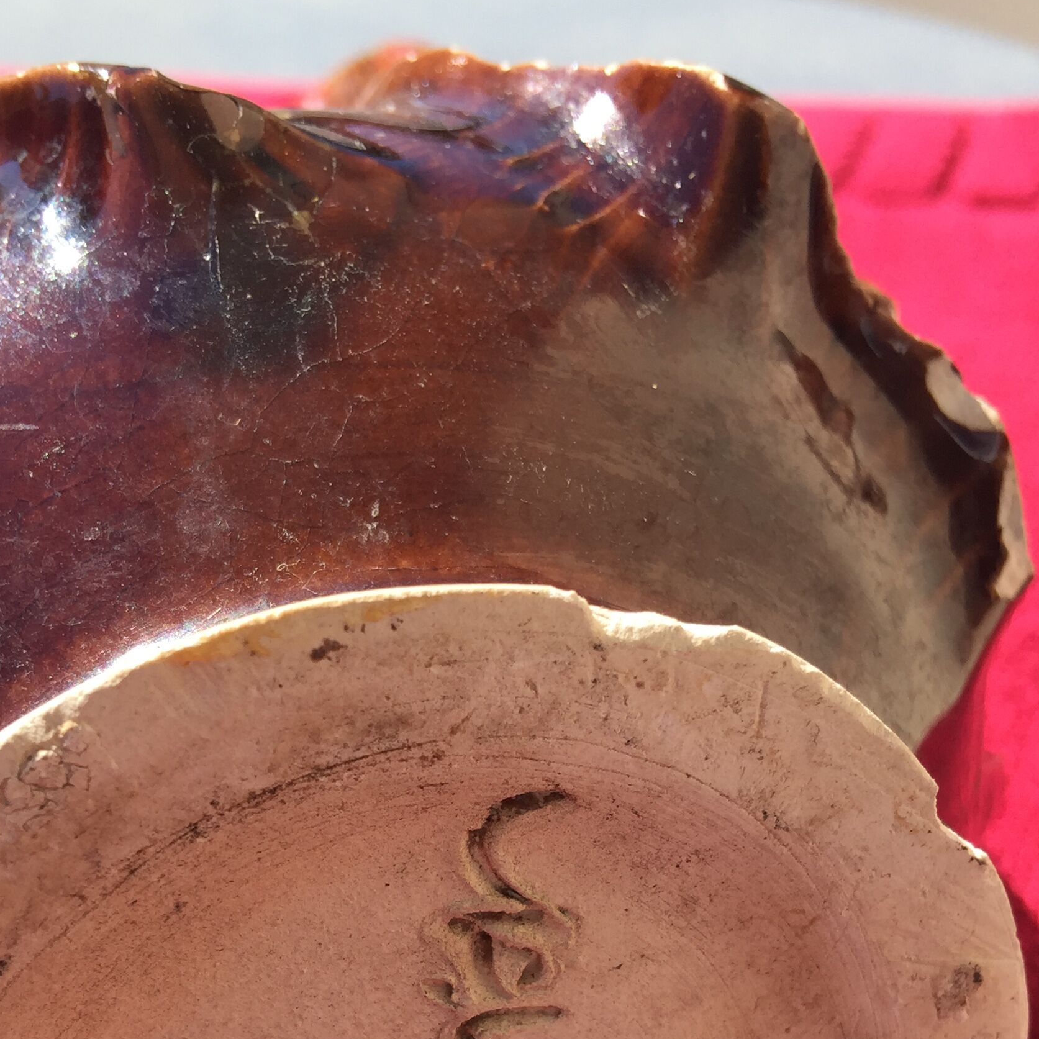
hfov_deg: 34.0
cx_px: 437
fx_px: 1698
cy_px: 937
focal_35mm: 50
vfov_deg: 32.3
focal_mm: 4.15
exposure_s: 1/920
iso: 32
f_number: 2.2
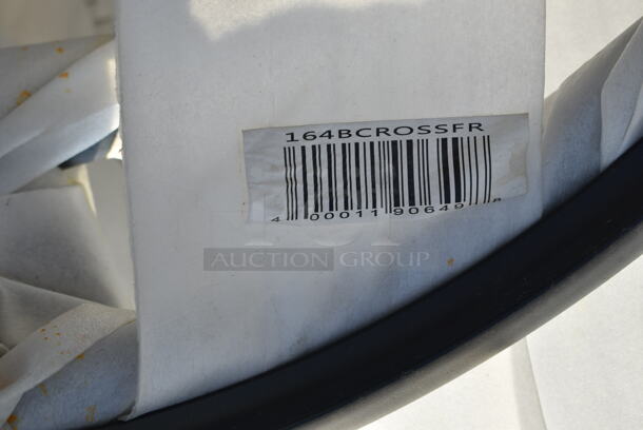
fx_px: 1394
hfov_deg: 26.0
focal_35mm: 78
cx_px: 322
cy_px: 215
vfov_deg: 17.5
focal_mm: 52
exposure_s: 1/160
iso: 100
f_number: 6.3
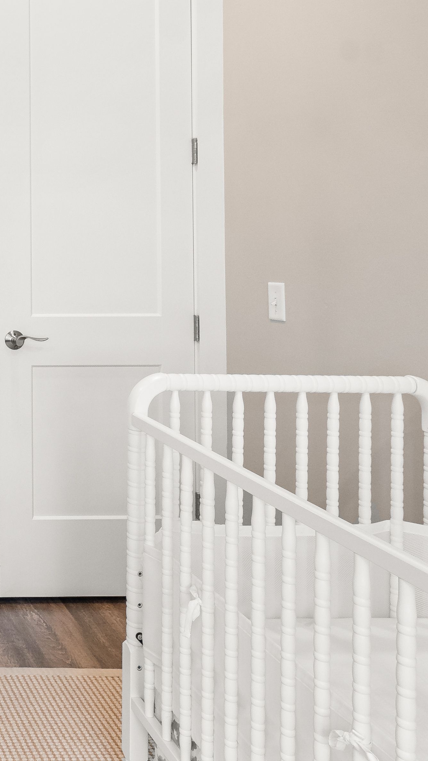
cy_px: 233
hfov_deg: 24.2
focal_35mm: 37
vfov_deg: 52.6
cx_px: -233
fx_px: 746
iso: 640
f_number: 8
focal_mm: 14
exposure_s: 1/6
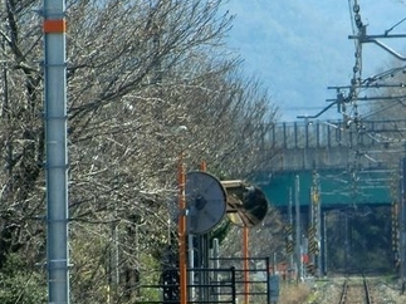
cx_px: 248
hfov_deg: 3.3
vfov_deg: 2.5
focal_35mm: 594
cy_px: 193
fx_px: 6964
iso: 100
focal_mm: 43
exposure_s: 1/250
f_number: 5.7
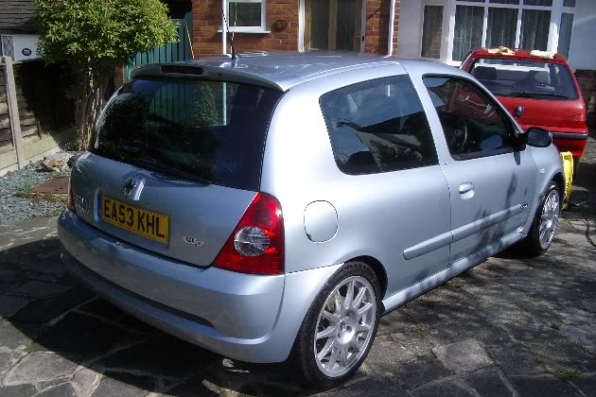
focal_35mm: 37
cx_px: 302
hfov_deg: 51.9
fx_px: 613
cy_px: 201
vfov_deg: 35.9
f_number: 4.3
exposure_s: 1/400
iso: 50
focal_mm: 5.8
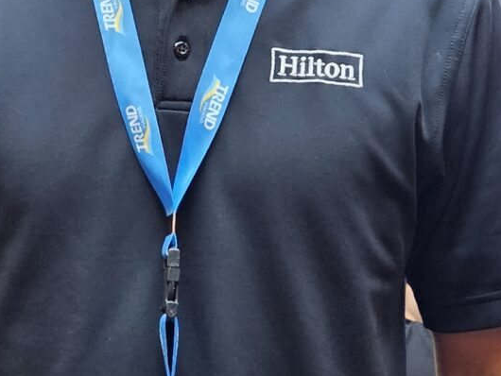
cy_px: 198
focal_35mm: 111
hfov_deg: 17.6
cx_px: 126
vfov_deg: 13.4
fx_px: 1607
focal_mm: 5.4
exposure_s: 1/60
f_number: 1.8
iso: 640
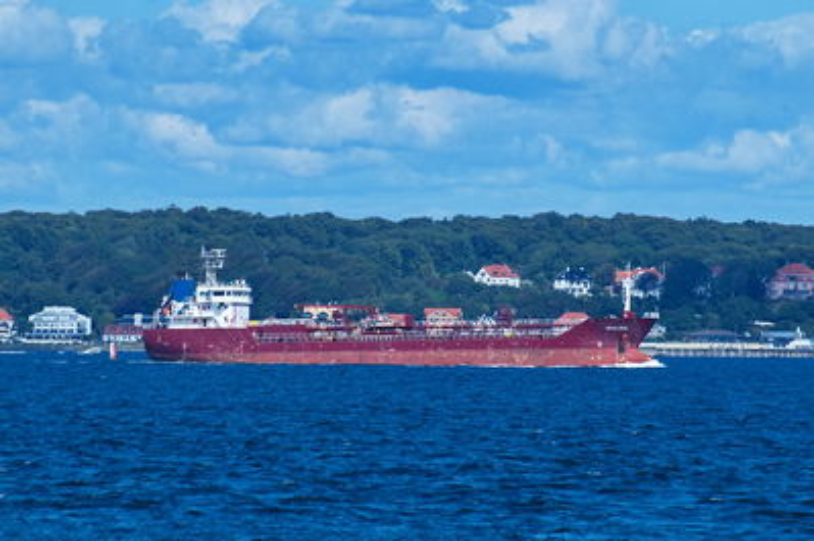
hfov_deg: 4.6
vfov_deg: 3.0
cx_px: 407
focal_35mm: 450
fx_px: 10162
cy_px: 270
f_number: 13
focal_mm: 300
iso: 400
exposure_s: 1/640
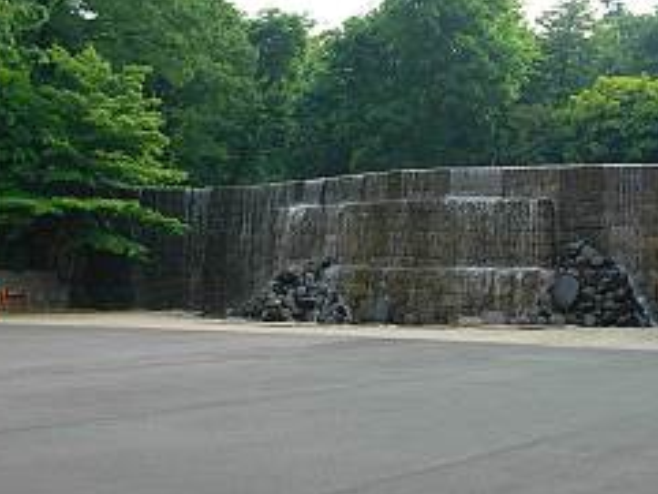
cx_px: 467
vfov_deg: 23.3
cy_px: 207
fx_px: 1198
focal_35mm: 63
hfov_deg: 30.4
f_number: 2.9
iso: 79
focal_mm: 6.3
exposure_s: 1/256
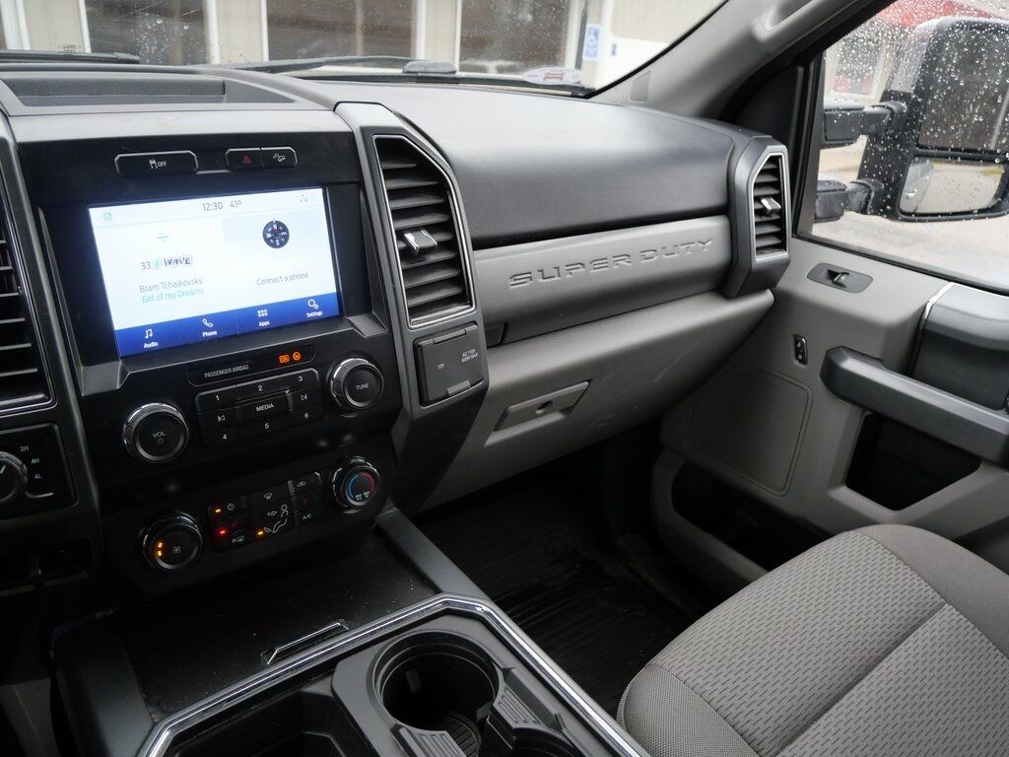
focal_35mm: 24
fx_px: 700
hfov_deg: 71.6
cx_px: 504
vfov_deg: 56.8
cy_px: 378
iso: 500
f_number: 3.5
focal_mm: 12
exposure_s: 1/125
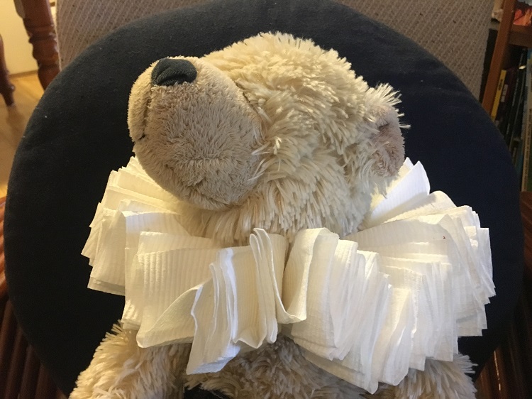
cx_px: 266
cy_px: 200
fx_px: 446
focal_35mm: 29
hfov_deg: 61.7
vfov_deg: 48.2
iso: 320
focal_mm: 4.15
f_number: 2.2
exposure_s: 1/17
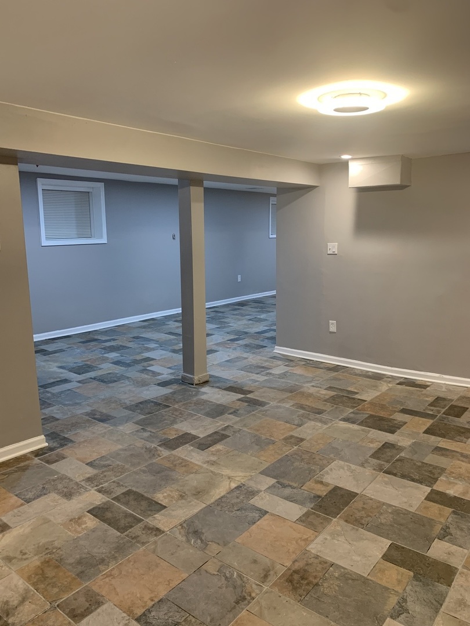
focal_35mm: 26
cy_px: 313
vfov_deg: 67.3
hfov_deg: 53.1
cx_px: 235
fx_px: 471
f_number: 1.8
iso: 125
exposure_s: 1/60
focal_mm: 4.25
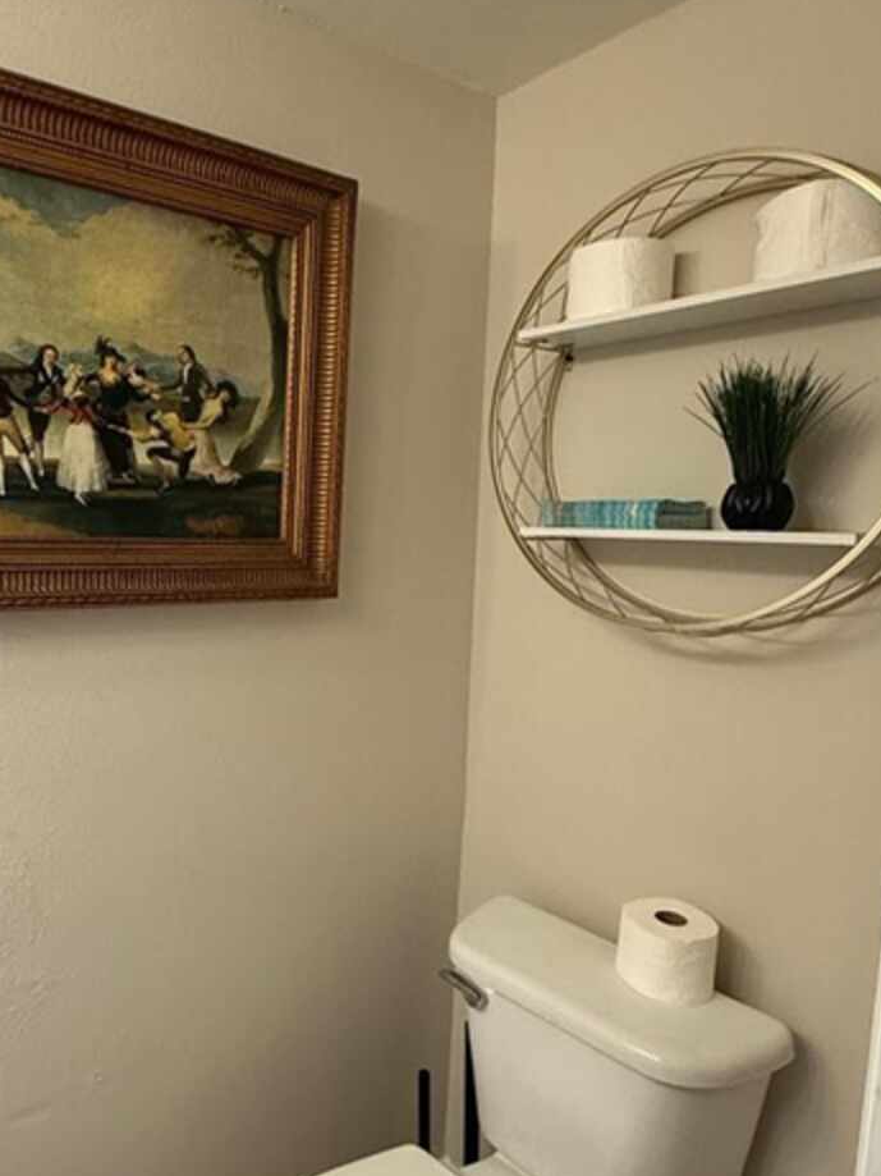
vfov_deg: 67.2
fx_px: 882
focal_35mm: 26
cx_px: 256
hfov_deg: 51.5
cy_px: 646
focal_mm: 2.22
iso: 500
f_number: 2.2
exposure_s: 1/60
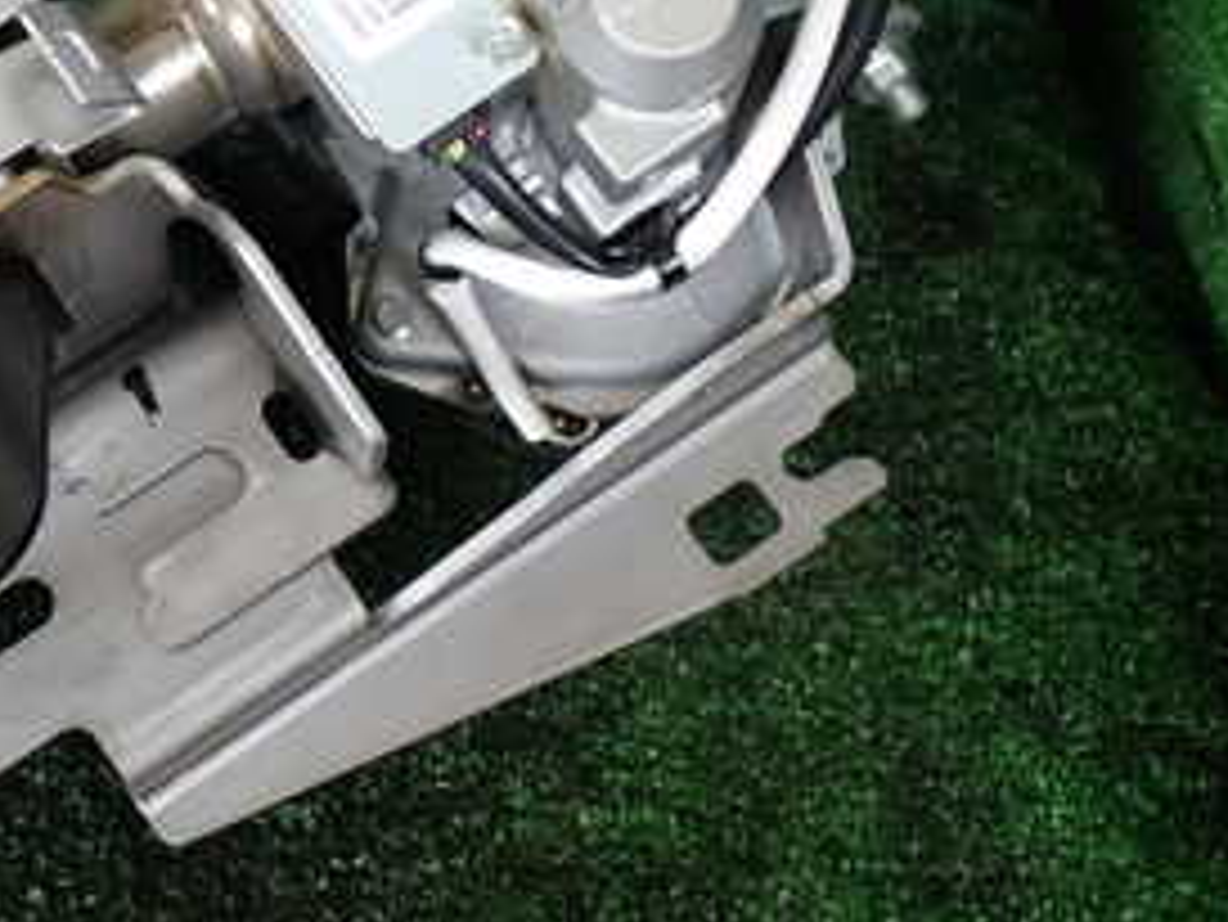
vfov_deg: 21.8
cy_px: 108
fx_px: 2342
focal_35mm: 66
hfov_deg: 27.5
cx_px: -31
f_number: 2.3
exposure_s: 1/40
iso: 200
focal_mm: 5.4
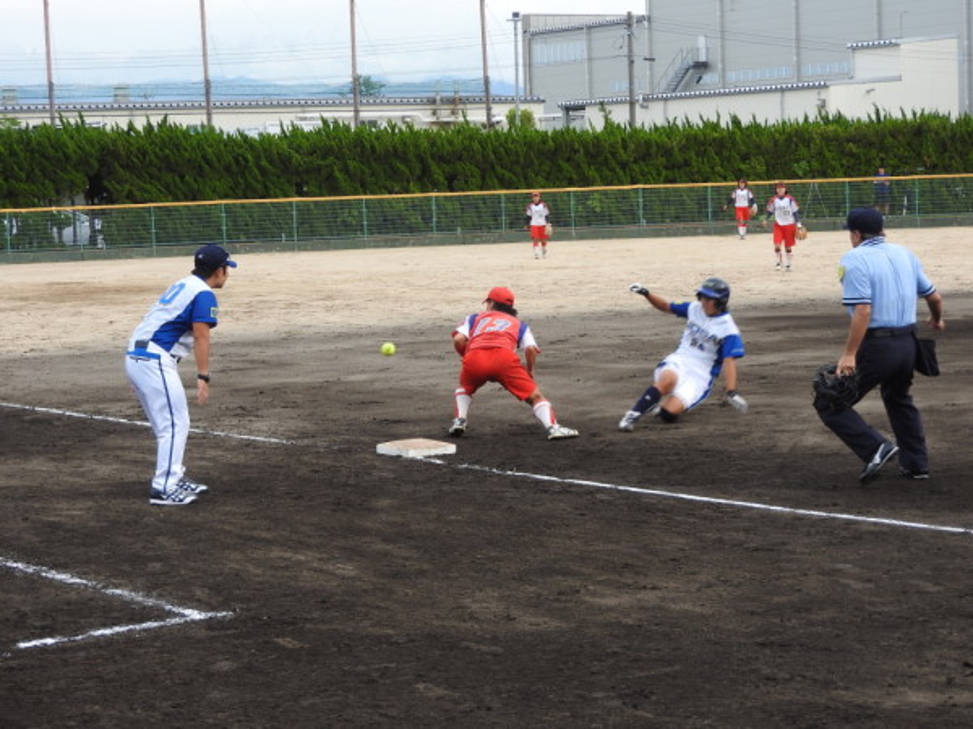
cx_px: 486
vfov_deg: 17.4
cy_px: 364
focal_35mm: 85
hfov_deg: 23.0
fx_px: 2389
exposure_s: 1/160
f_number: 4.5
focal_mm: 15.2
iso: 100
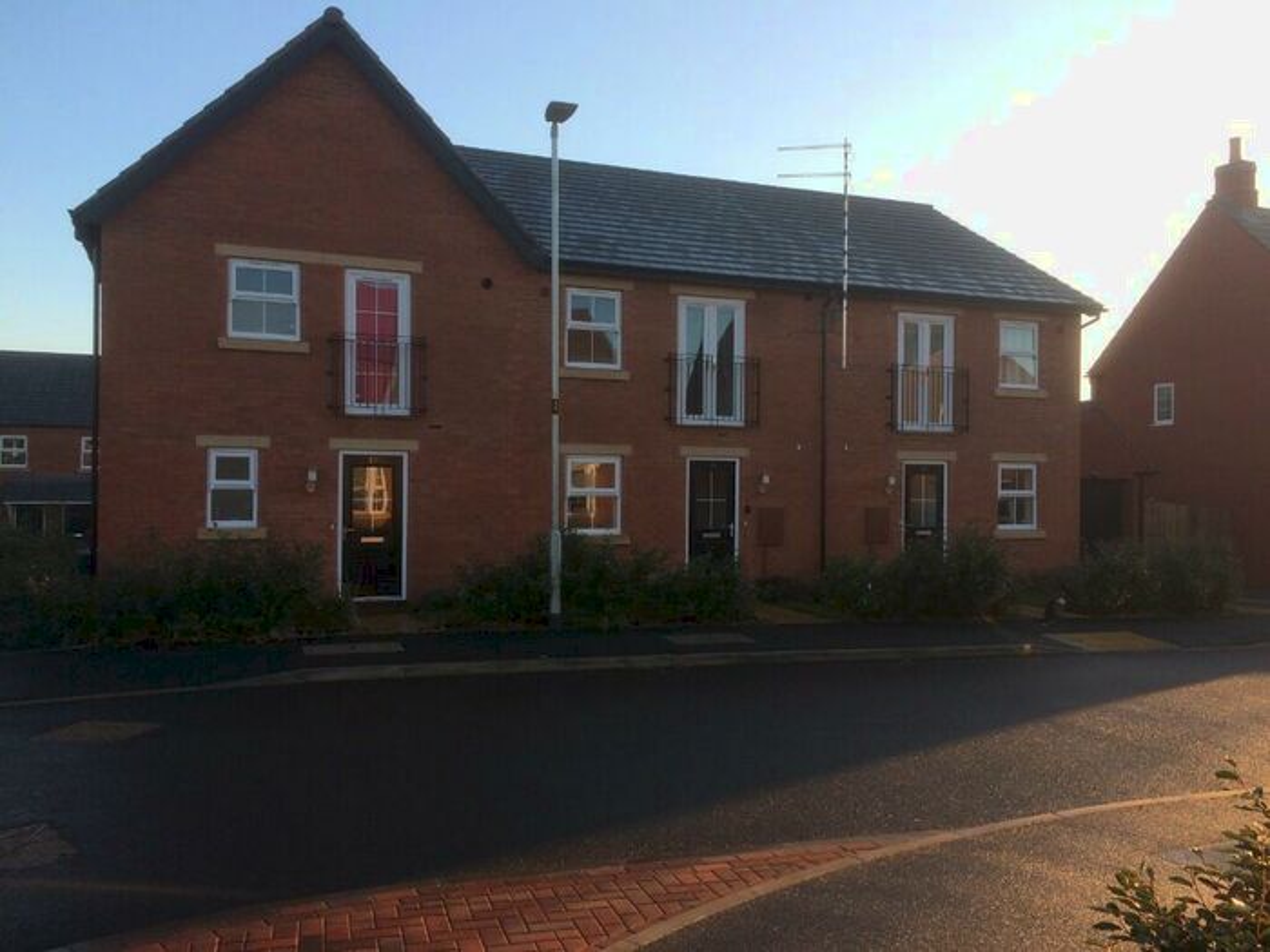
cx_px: 635
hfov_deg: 61.7
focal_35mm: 29
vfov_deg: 48.2
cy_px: 476
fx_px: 1064
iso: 32
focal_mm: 4.15
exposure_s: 1/519
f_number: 2.2
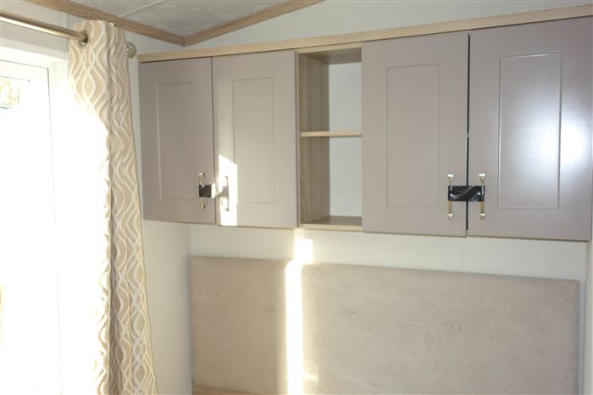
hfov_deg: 57.2
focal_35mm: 33
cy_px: 198
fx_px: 543
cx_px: 296
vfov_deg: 39.9
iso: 125
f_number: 2.5
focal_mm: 12.18
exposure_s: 1/80
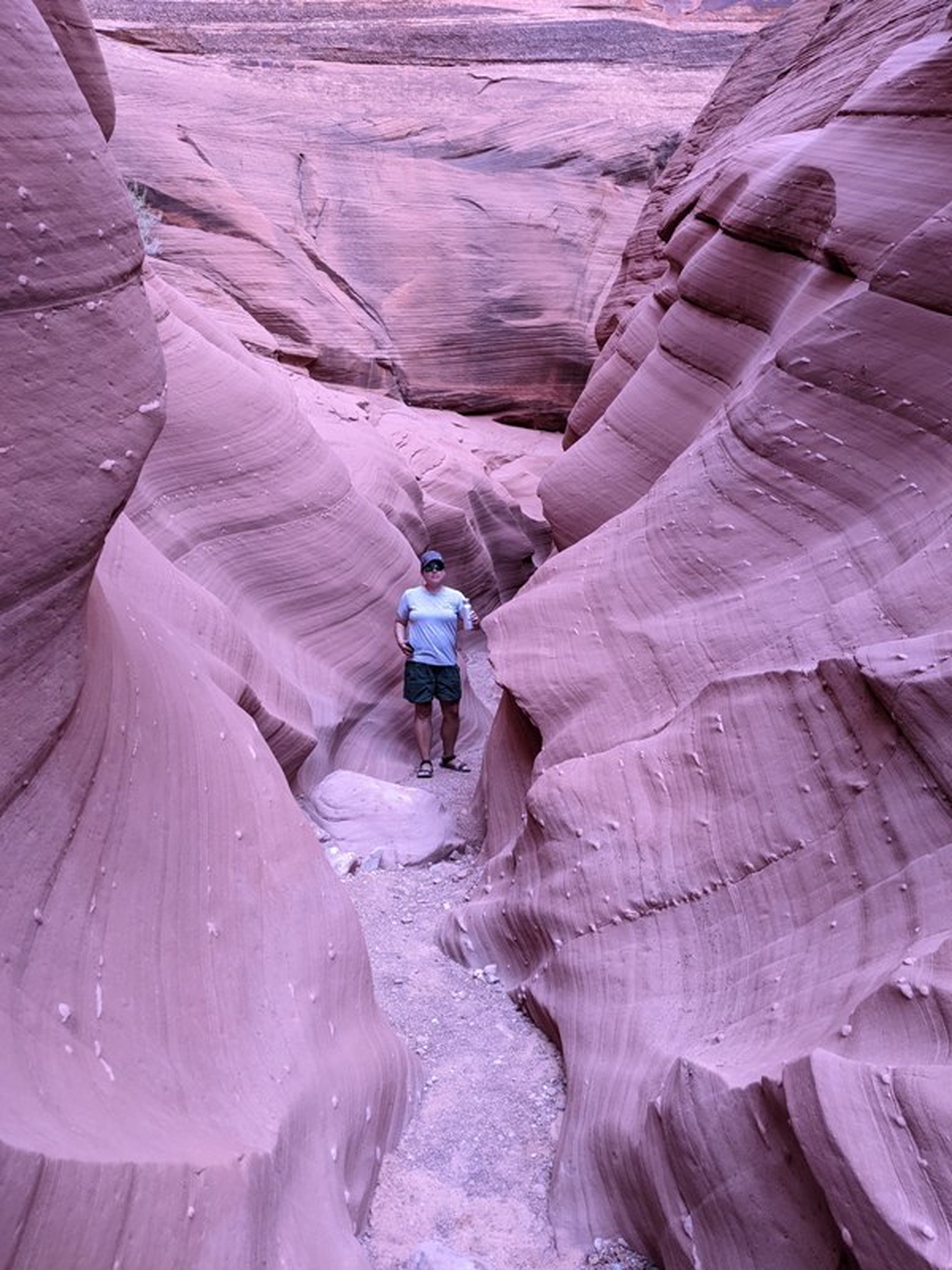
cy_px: 635
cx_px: 476
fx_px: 990
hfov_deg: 51.4
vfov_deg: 65.3
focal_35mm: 27
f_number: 1.8
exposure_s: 1/120
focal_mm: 4.44
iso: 146
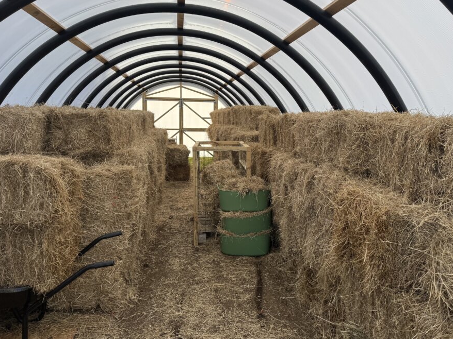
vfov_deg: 49.6
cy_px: 147
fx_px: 366
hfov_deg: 63.4
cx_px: 245
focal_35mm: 28
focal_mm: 6.76
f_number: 1.78
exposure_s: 1/1678
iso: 80
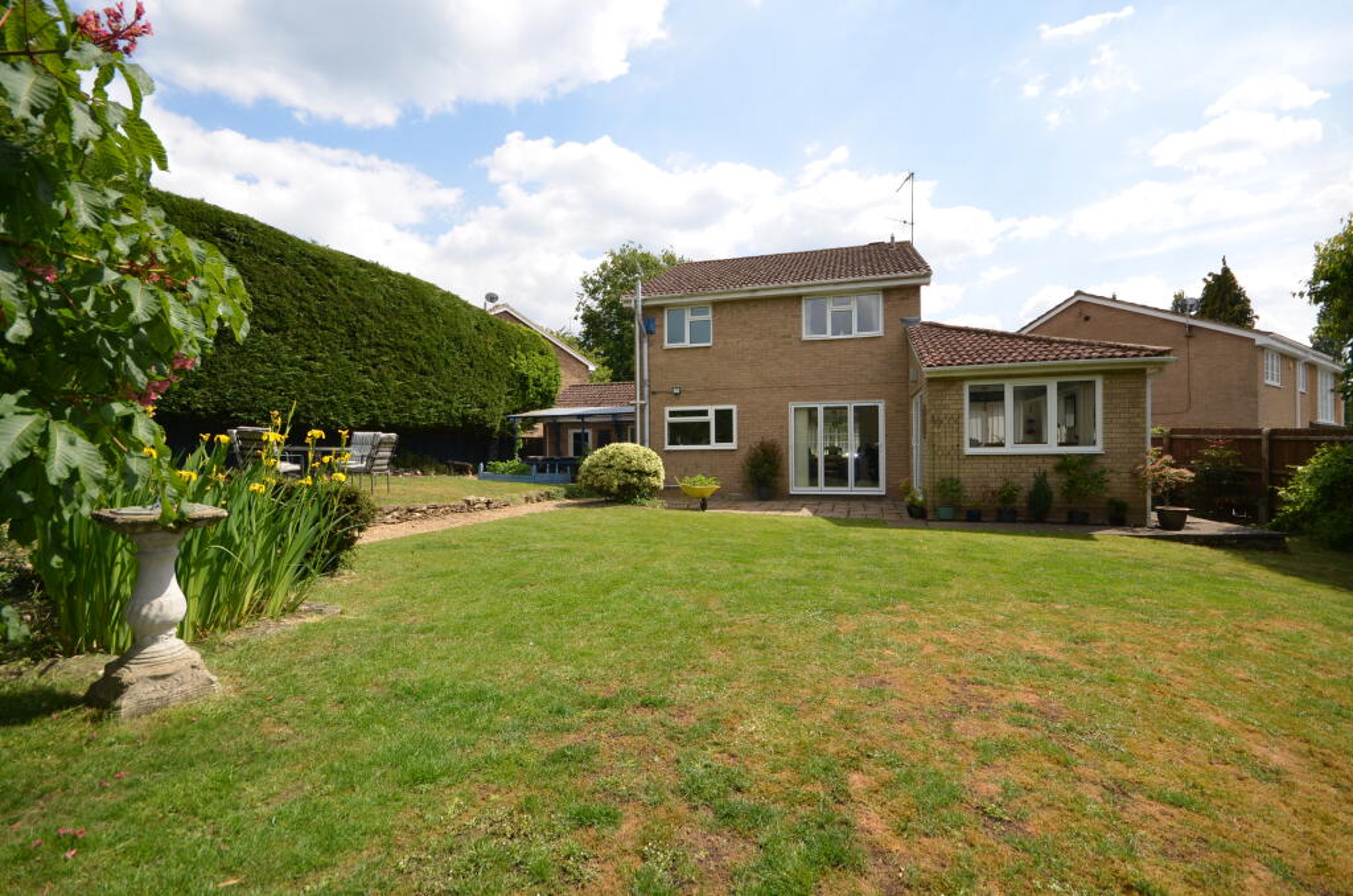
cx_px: 676
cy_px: 448
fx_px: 563
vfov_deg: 77.1
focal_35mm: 15
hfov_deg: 100.5
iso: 100
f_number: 8
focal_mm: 10
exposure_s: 1/200
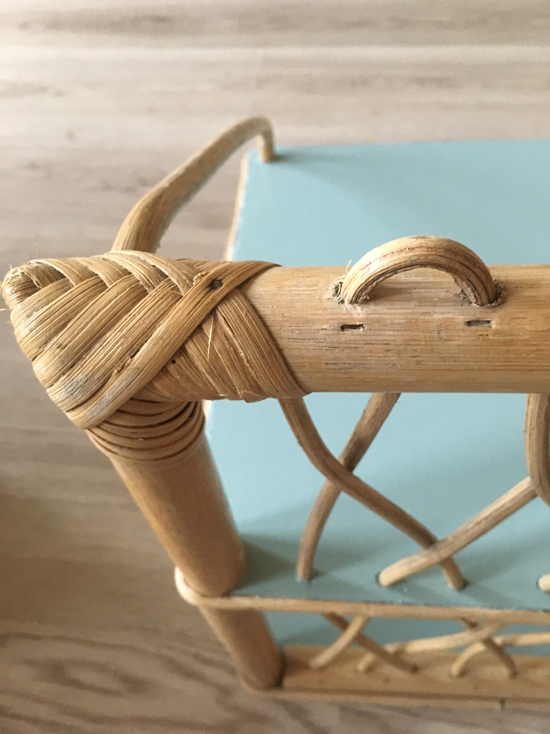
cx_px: 275
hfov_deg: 48.2
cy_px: 367
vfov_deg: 61.7
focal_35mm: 29
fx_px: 614
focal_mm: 4.15
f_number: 2.2
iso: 200
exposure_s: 1/17
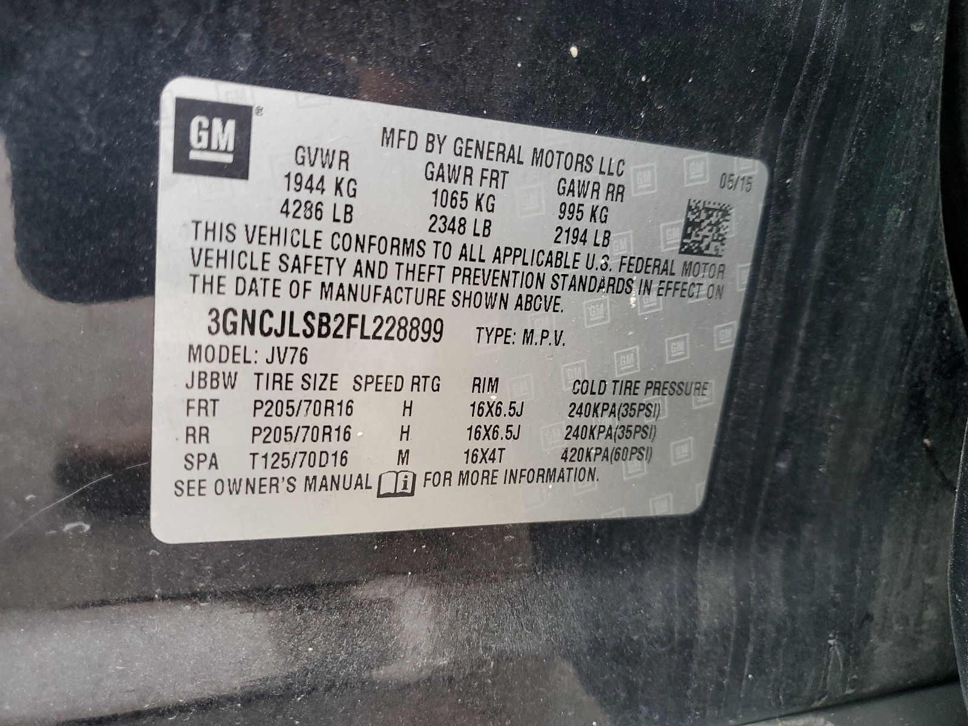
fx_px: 727
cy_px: 363
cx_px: 484
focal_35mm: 26
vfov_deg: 53.1
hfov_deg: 67.3
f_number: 1.5
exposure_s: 1/120
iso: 96
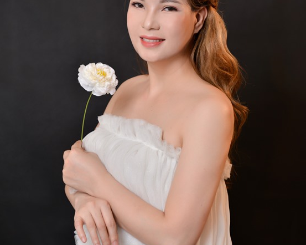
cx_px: 153
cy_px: 110
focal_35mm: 99
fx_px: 896
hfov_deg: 19.4
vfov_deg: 15.5
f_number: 4
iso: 250
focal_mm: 70
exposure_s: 1/160
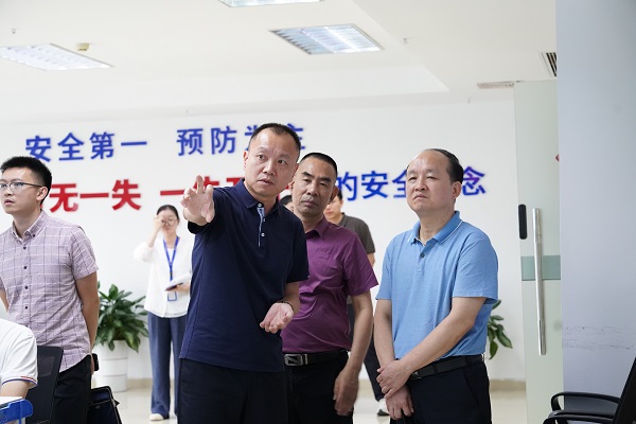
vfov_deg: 19.5
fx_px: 1237
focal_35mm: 70
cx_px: 318
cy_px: 212
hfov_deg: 28.8
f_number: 5.6
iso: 6400
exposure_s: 1/100
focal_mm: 70
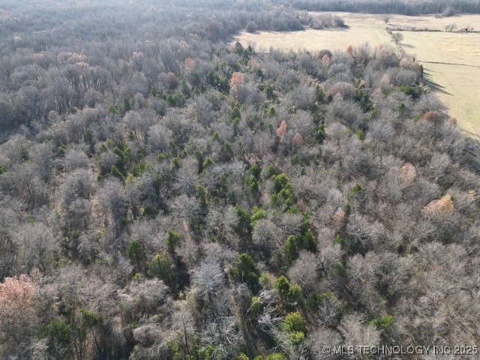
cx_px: 240
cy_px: 180
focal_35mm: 24
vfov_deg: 56.8
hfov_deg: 71.6
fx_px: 333
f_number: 1.7
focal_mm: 6.72
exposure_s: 1/500
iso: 100
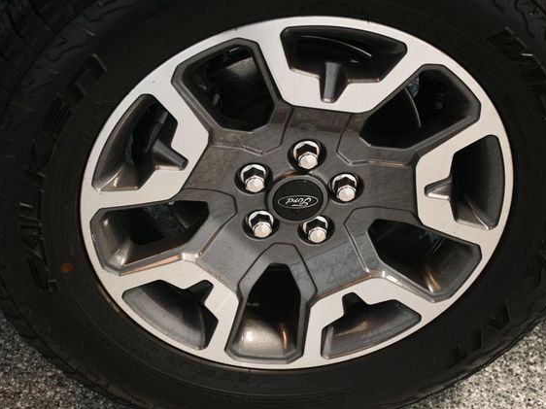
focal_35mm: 69
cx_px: 278
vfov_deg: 21.3
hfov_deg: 28.2
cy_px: 206
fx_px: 1088
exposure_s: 1/80
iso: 3200
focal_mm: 42
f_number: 4.5
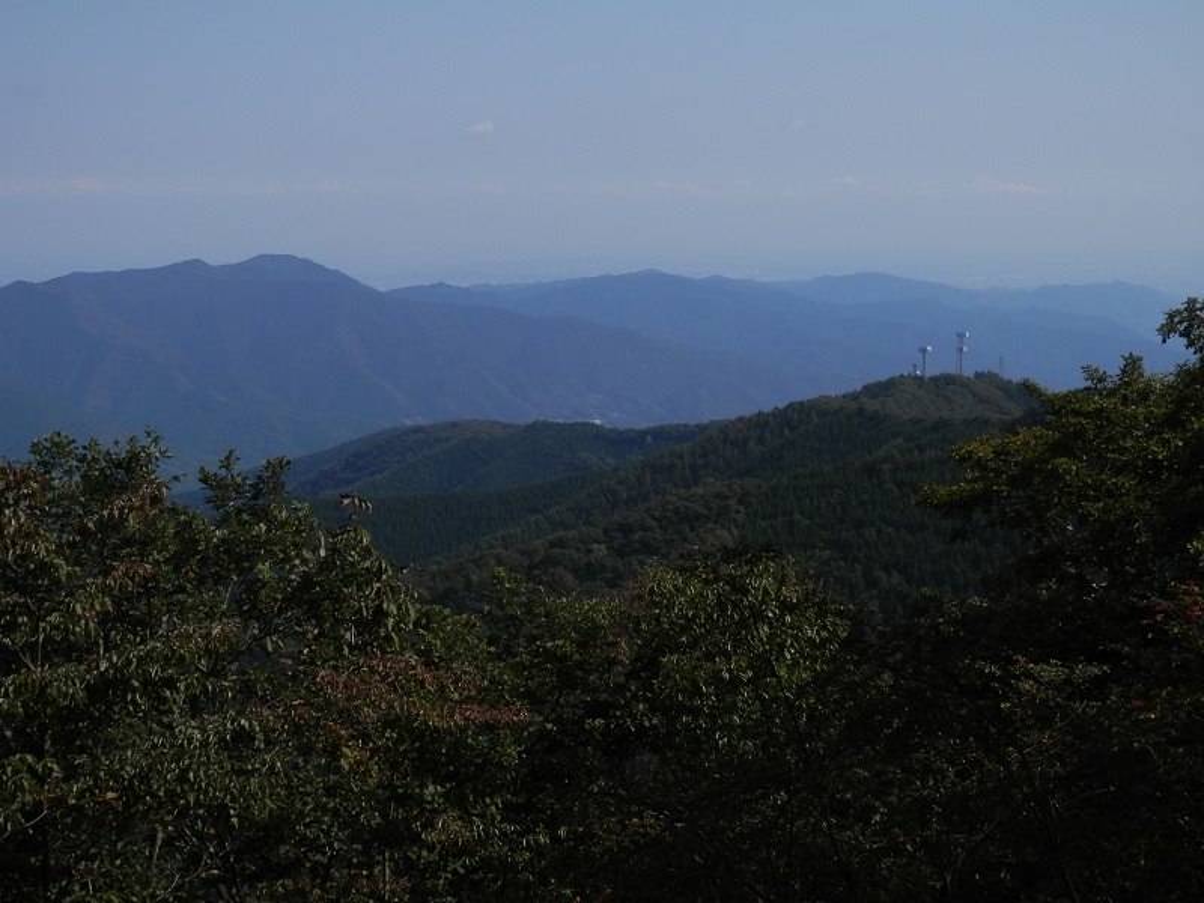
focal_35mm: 66
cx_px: 602
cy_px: 452
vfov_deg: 22.3
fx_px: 2296
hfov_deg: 29.4
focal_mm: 11.9
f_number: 12.4
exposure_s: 1/125
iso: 80
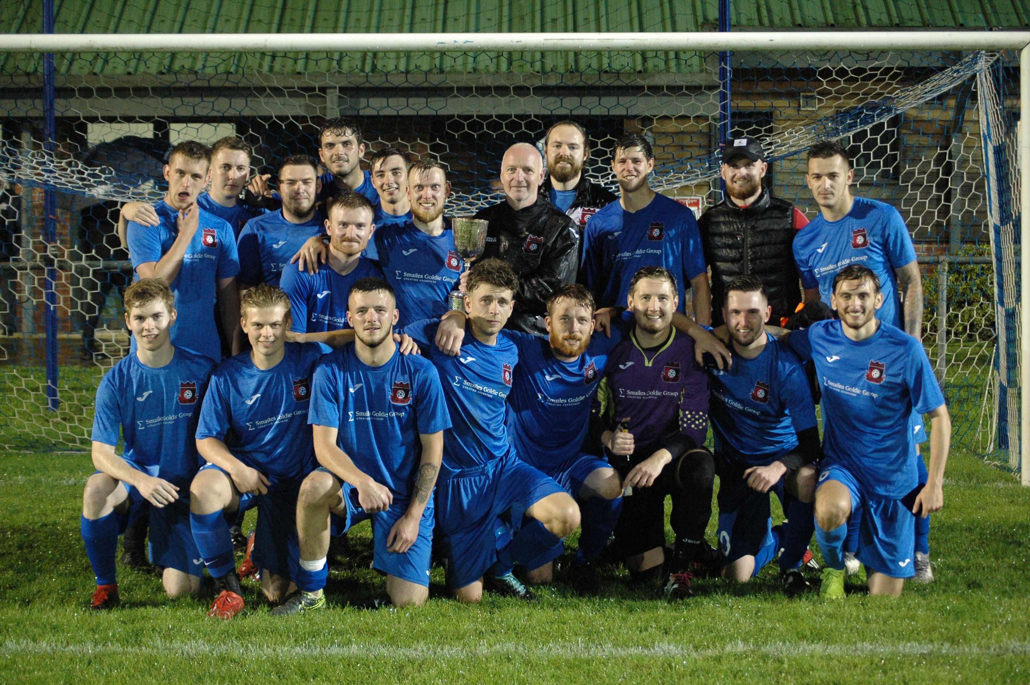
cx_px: 515
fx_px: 2358
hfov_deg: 24.6
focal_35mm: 82
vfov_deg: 16.5
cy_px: 342
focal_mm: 55
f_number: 4
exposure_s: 1/30
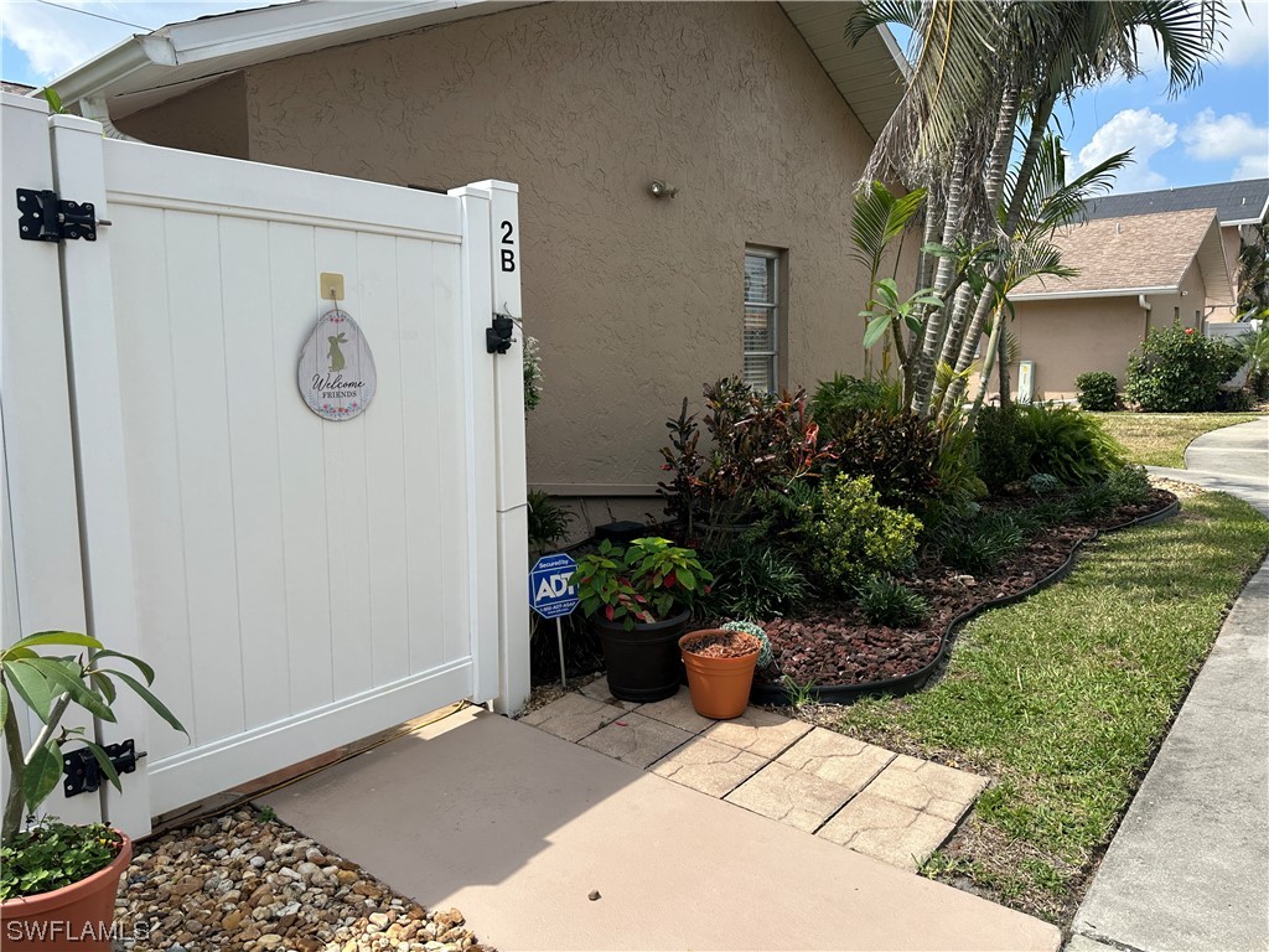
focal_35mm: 24
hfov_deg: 71.6
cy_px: 476
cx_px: 634
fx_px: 880
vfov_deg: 56.8
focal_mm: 6.86
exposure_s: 1/3472
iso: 80
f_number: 1.78
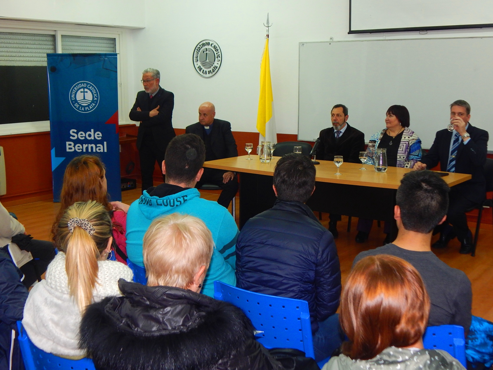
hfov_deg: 39.7
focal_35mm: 48
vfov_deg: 30.3
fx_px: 684
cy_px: 185
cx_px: 246
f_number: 3.7
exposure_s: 1/30
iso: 220
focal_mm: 8.6
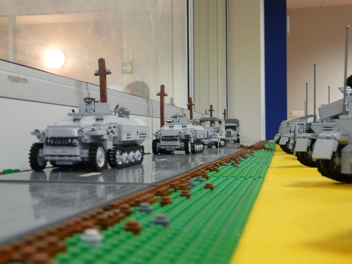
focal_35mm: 48
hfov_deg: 39.7
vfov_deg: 30.3
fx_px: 488
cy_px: 132
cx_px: 176
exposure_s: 1/8
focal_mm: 7.9
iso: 200
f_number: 3.2
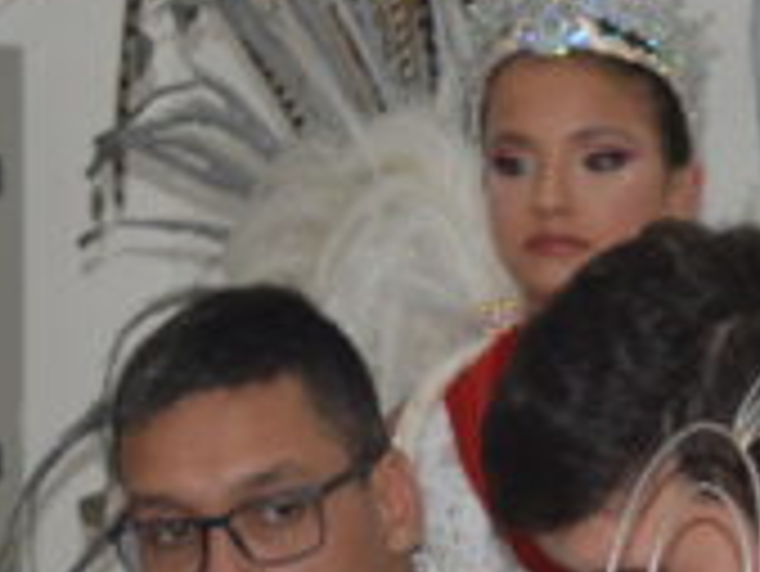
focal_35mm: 341
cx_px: 1165
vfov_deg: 4.4
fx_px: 7492
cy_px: 687
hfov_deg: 5.7
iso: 900
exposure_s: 1/60
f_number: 5.6
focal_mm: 52
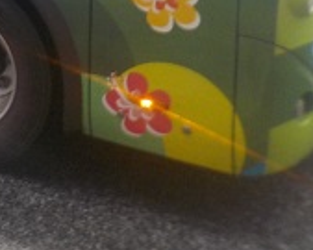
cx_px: -224
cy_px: -150
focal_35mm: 104
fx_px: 963
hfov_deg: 16.1
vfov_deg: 13.7
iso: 125
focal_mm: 4.1
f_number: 3.3
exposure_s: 1/30
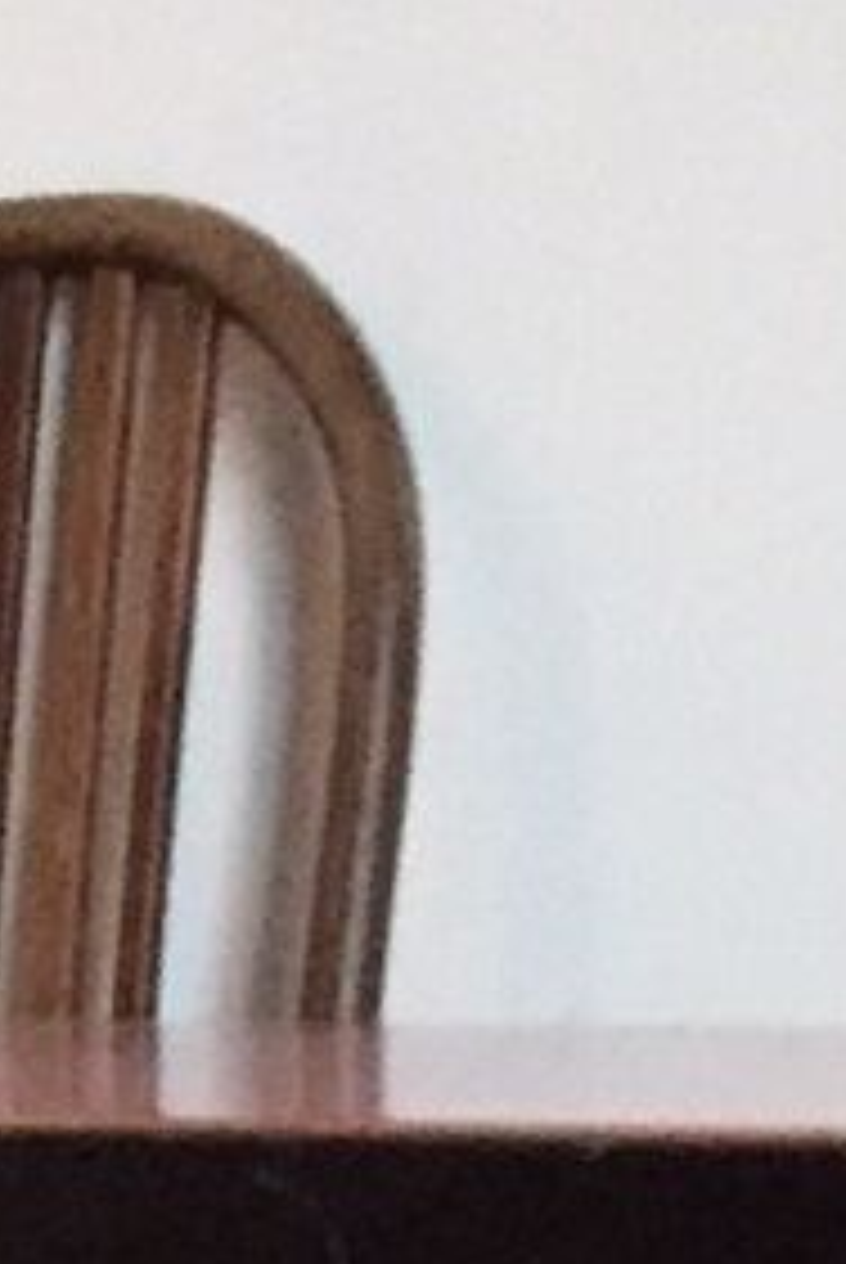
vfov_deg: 9.6
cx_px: -666
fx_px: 6153
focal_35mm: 175
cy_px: 3581
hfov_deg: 7.6
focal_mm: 4.15
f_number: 2.2
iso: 320
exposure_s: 1/17
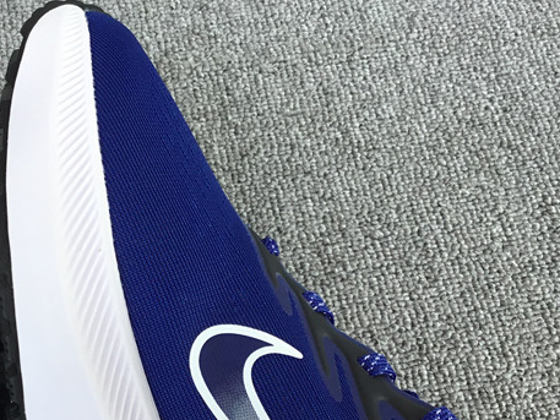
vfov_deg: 23.8
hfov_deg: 31.2
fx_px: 987
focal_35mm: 61
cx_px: 152
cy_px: 307
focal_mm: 3.3
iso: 25
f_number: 2.4
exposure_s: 1/265
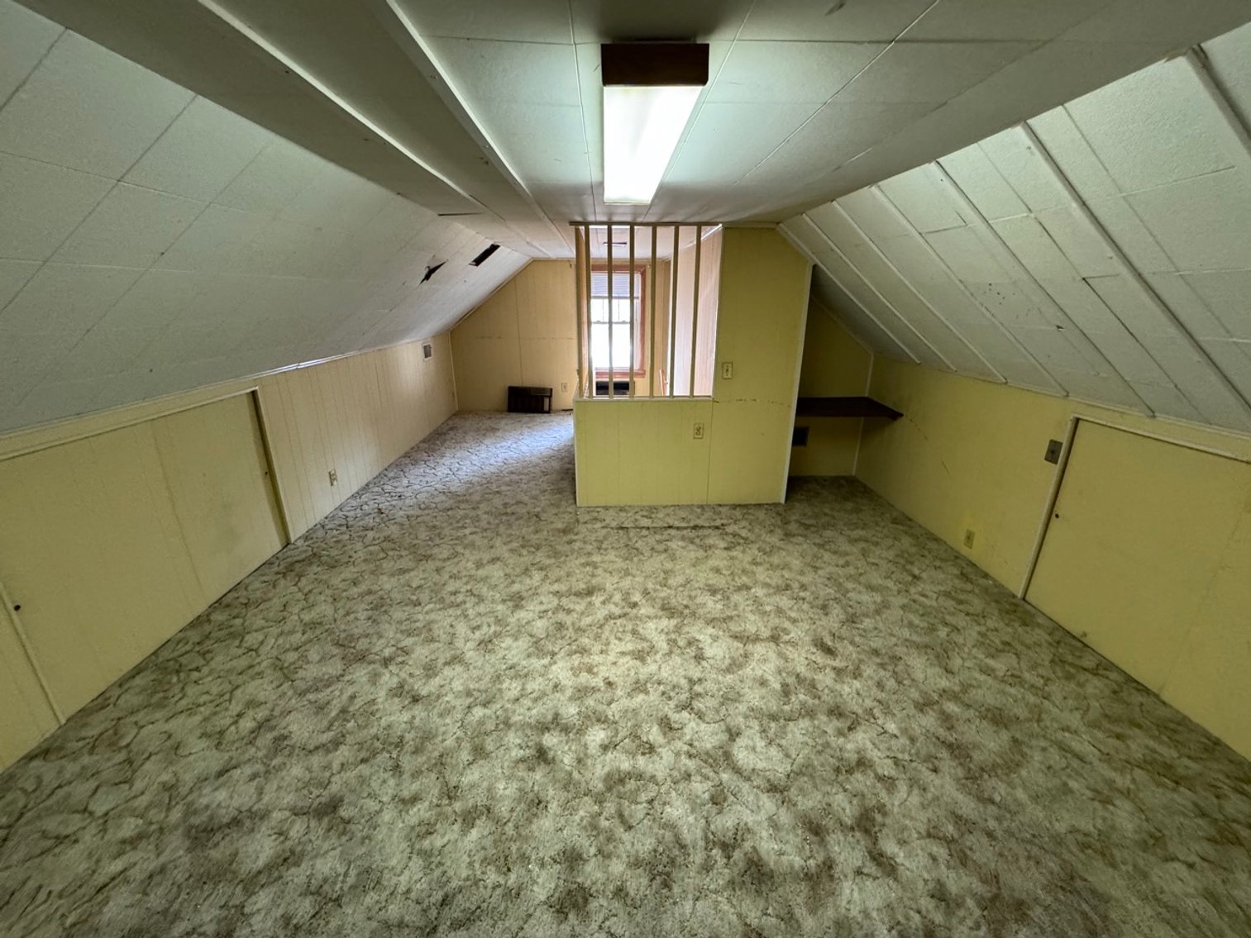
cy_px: 469
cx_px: 626
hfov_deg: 102.1
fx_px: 506
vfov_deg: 85.7
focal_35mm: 14
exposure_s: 1/60
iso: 640
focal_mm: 2.22
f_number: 2.2
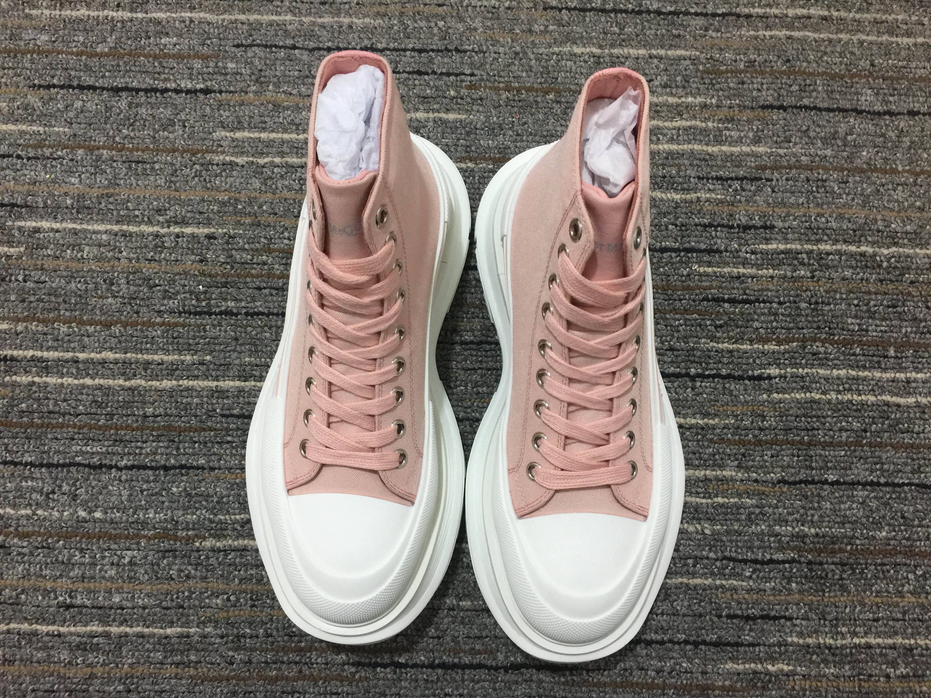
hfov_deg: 61.7
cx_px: 466
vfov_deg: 48.2
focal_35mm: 29
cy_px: 349
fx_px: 780
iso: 80
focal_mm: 4.15
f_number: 2.2
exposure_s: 1/33
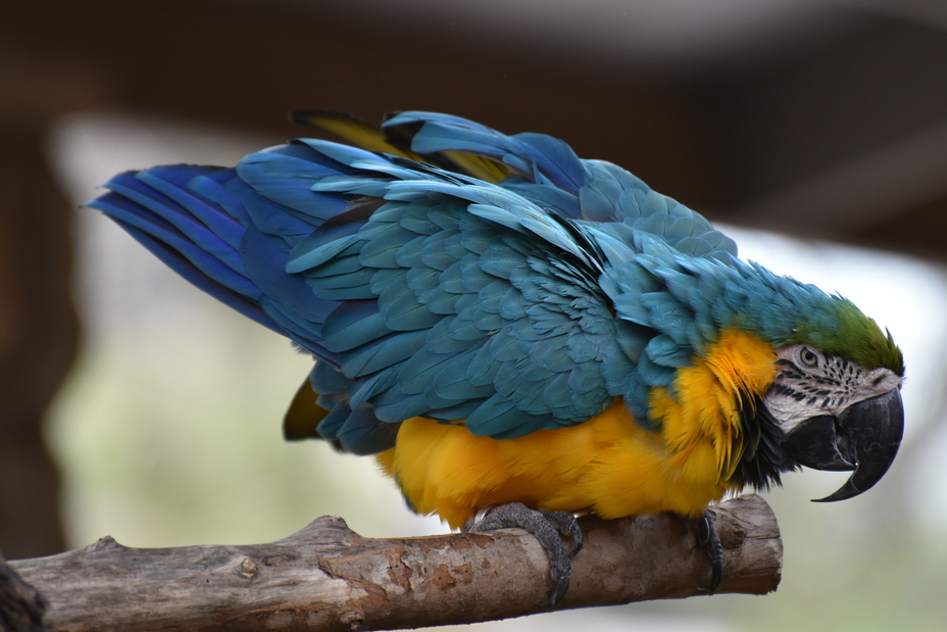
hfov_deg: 5.0
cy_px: 251
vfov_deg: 3.3
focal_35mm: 414
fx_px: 10891
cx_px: 497
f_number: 5.6
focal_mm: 300
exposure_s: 1/640
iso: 1250
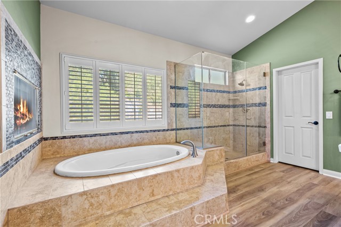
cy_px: 114
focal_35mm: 16
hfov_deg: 96.7
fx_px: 152
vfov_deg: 73.8
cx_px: 170
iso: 250
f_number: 9
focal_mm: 16
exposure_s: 2
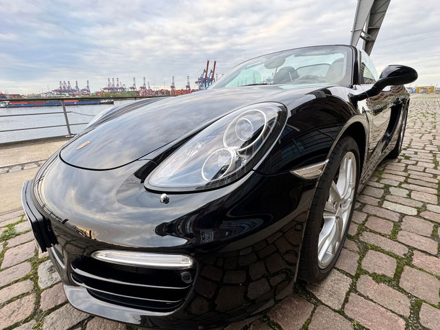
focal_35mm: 16
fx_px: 203
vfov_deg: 78.0
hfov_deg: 94.4
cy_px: 156
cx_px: 206
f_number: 2.2
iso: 100
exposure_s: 1/99
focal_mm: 2.22
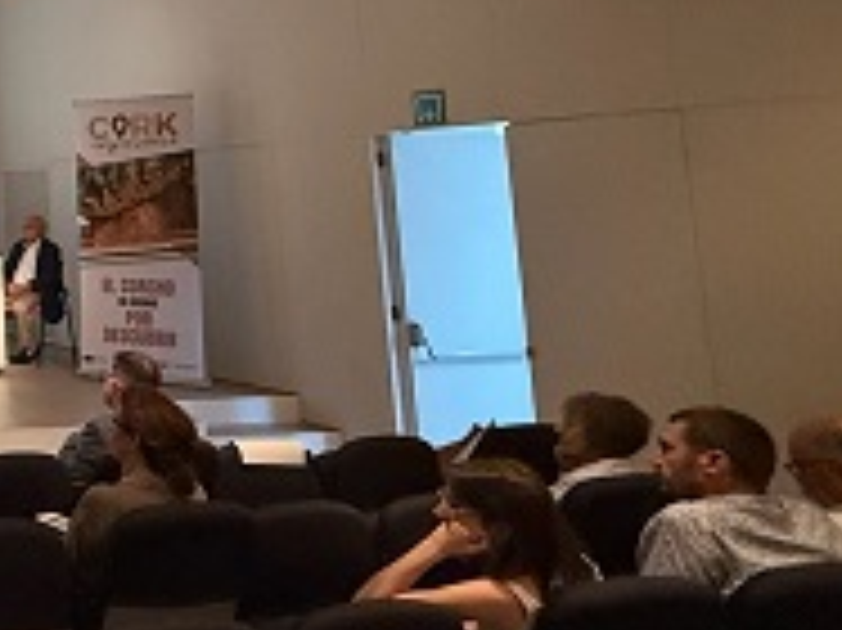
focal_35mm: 45
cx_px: -360
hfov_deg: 29.5
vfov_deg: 31.0
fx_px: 1094
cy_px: 94
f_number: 2.2
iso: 400
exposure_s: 1/50
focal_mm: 2.22
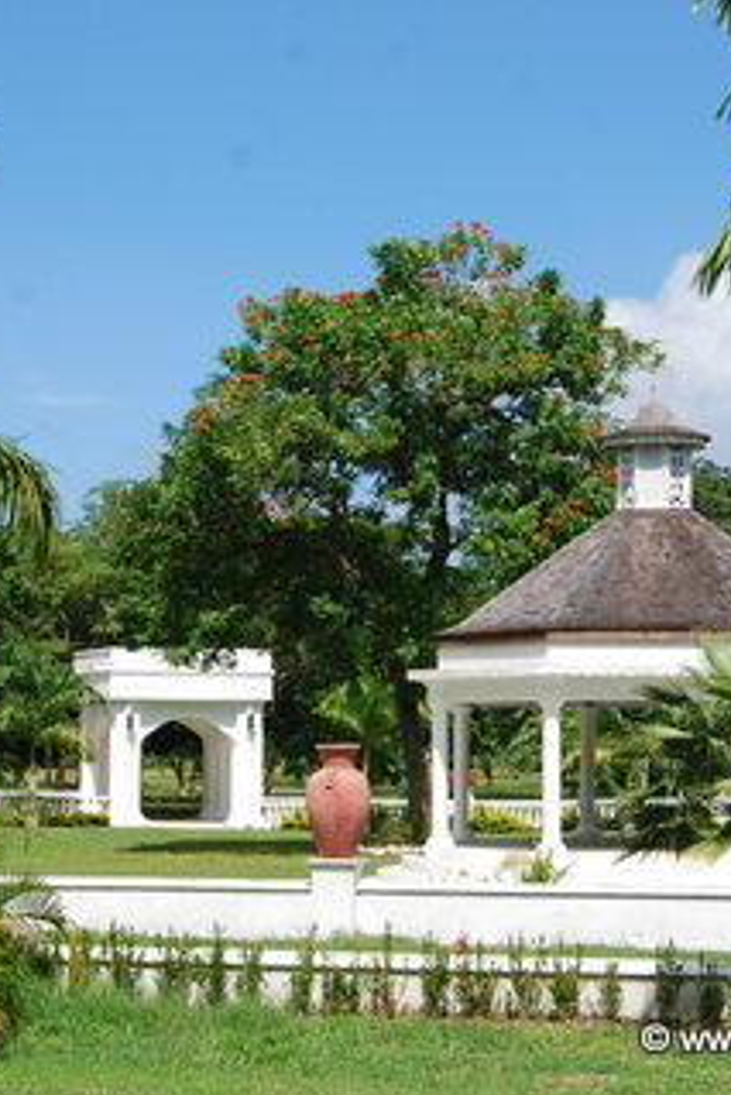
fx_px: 2616
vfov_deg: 23.6
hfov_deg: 15.9
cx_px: 388
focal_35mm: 86
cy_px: 551
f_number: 10
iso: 110
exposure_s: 1/250
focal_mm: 38
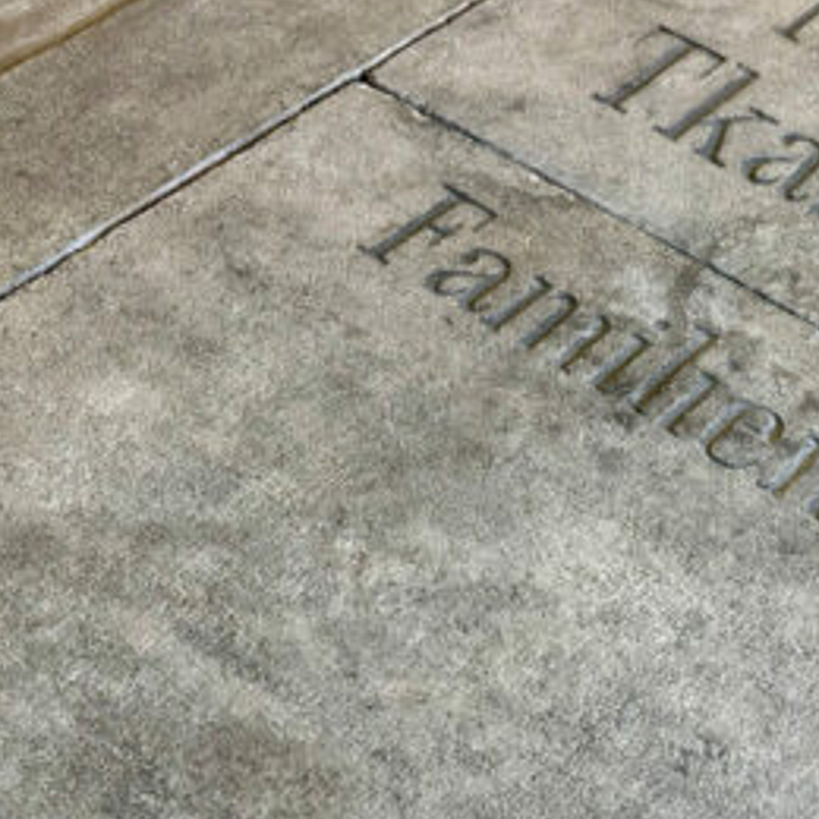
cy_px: 580
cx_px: 891
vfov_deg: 31.8
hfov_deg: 29.2
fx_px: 1419
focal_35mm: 53
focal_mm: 6.86
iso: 125
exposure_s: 1/100
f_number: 1.78
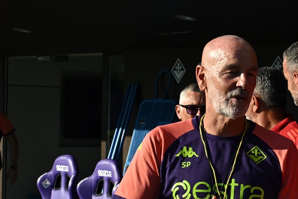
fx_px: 1175
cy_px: 123
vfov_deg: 9.7
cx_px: 279
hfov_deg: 14.3
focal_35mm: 142
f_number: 9
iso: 400
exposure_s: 1/1000
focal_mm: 48
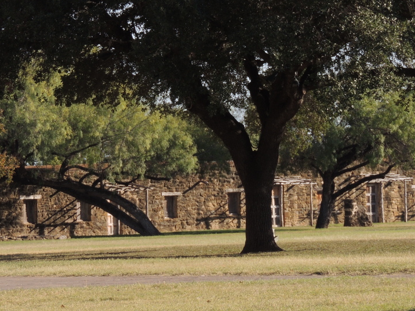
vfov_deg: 5.4
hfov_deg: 7.2
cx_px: 202
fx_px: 3321
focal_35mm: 277
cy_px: 54
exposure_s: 1/500
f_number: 4.4
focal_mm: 27.6
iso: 125
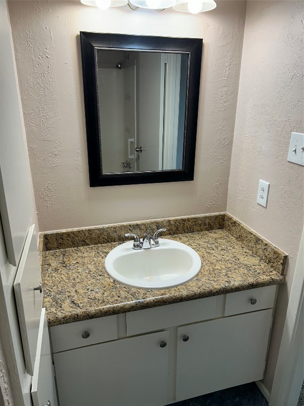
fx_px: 304
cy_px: 203
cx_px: 152
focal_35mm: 26
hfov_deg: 53.1
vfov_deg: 67.3
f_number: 1.5
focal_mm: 5.7
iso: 50
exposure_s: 1/120
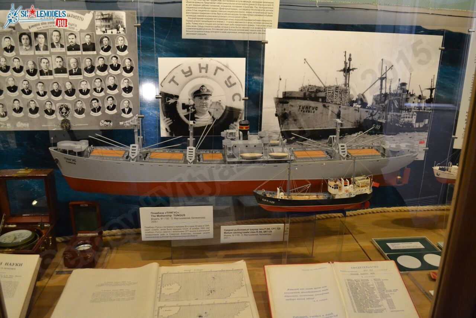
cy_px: 159
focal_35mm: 30
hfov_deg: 61.9
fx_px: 397
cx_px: 238
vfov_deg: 43.6
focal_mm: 20
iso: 3200
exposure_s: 1/160
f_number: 3.8
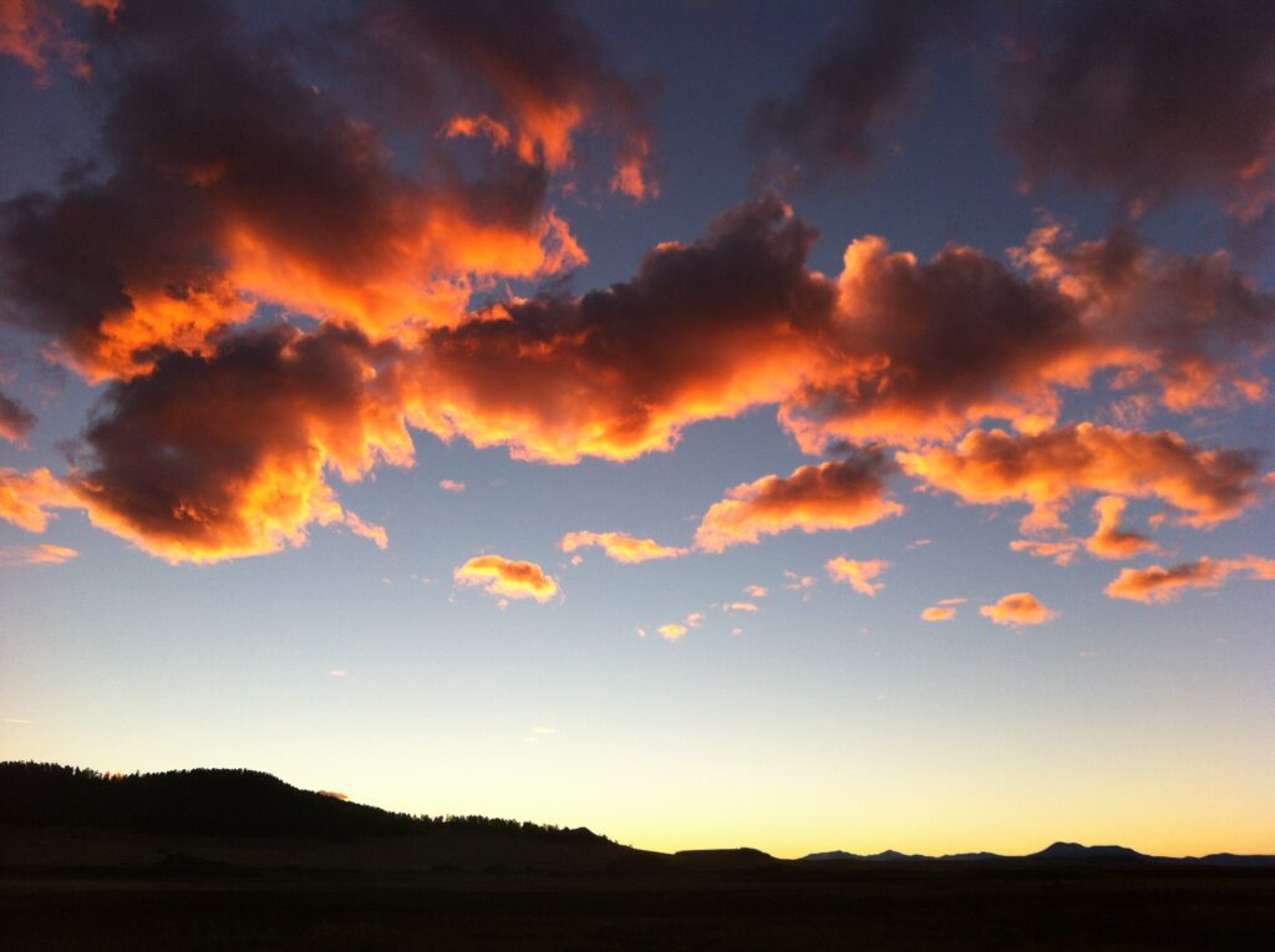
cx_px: 638
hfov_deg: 52.7
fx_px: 1287
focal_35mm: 35
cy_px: 476
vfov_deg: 40.6
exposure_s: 1/209
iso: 80
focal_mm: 3.85
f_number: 2.8
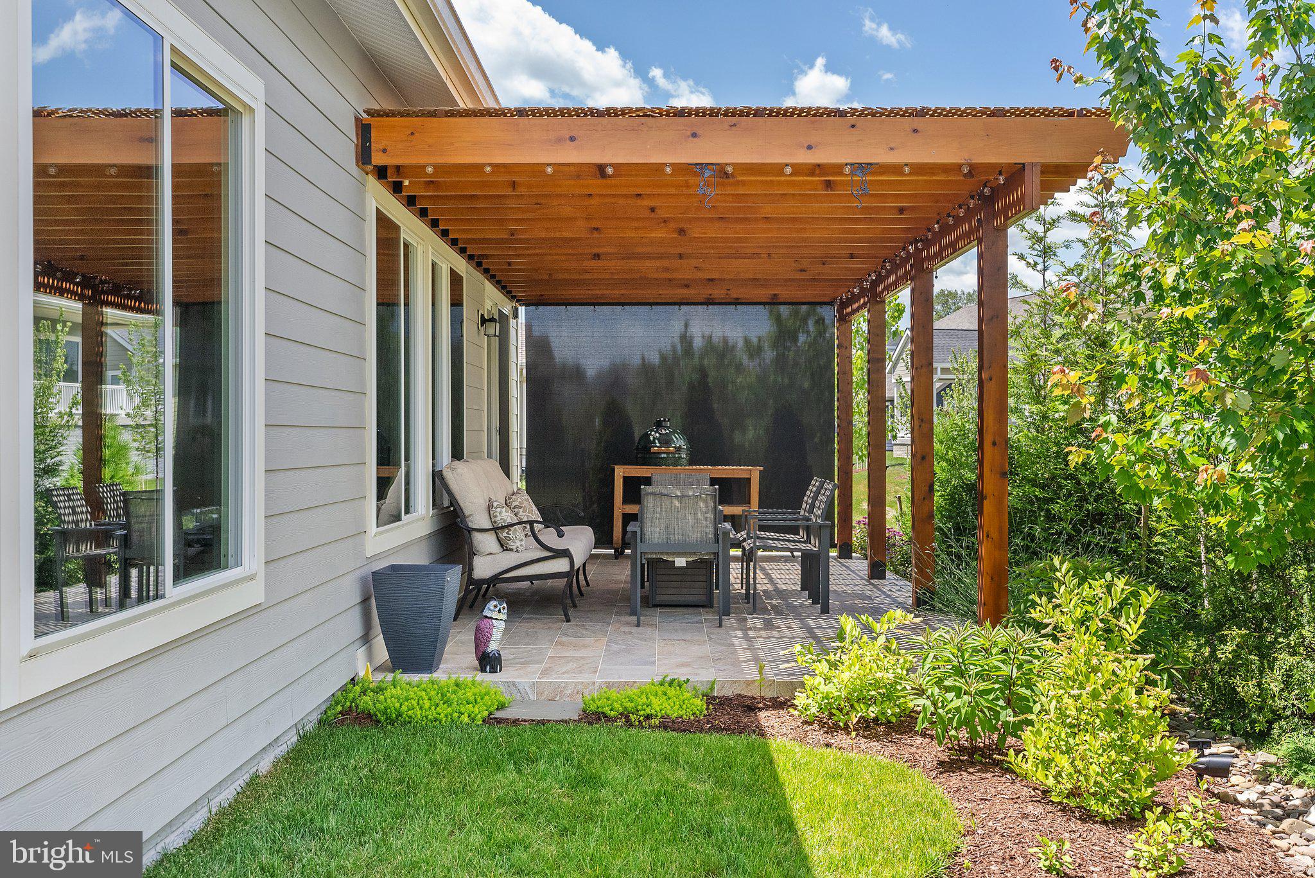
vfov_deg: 37.9
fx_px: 1279
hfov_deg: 54.4
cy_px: 439
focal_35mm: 35
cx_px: 658
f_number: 8
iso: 640
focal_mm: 35
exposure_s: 1/400
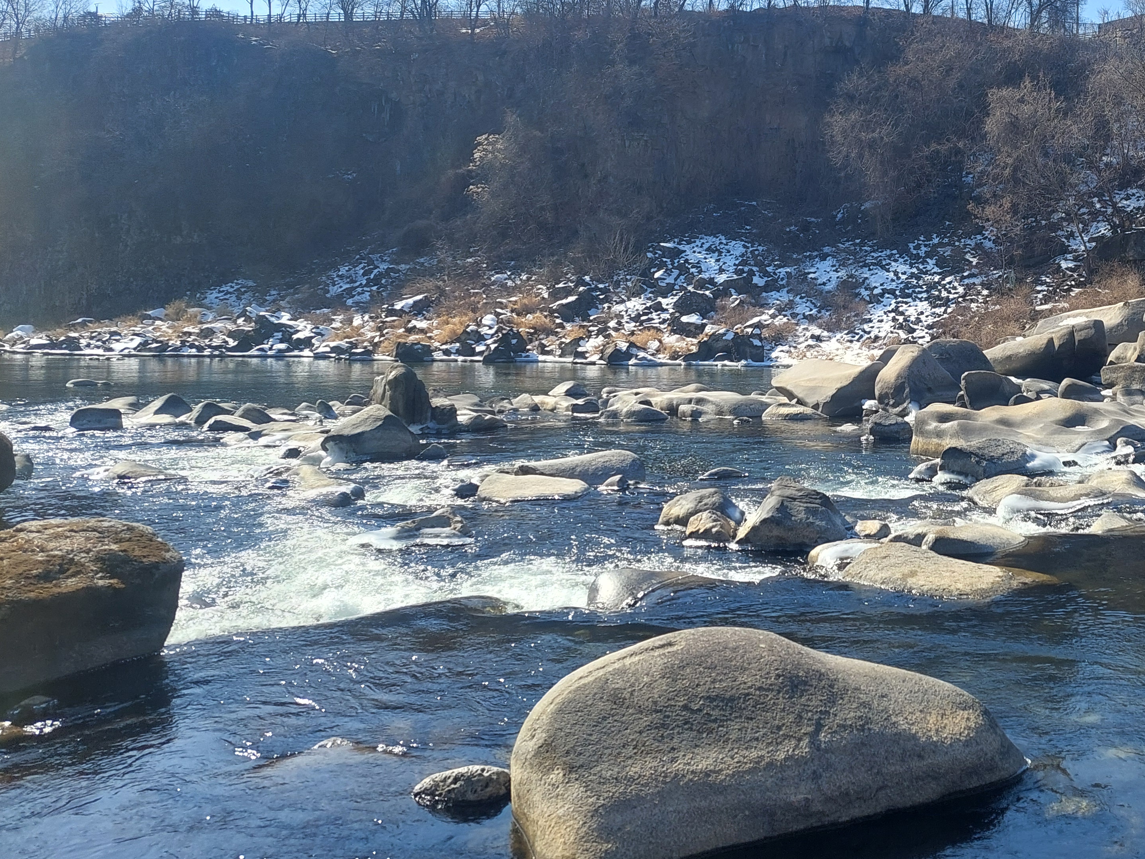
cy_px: 245
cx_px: 911
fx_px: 1323
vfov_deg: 35.4
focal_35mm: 40
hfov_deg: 44.6
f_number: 1.8
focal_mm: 5.23
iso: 40
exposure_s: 1/1204
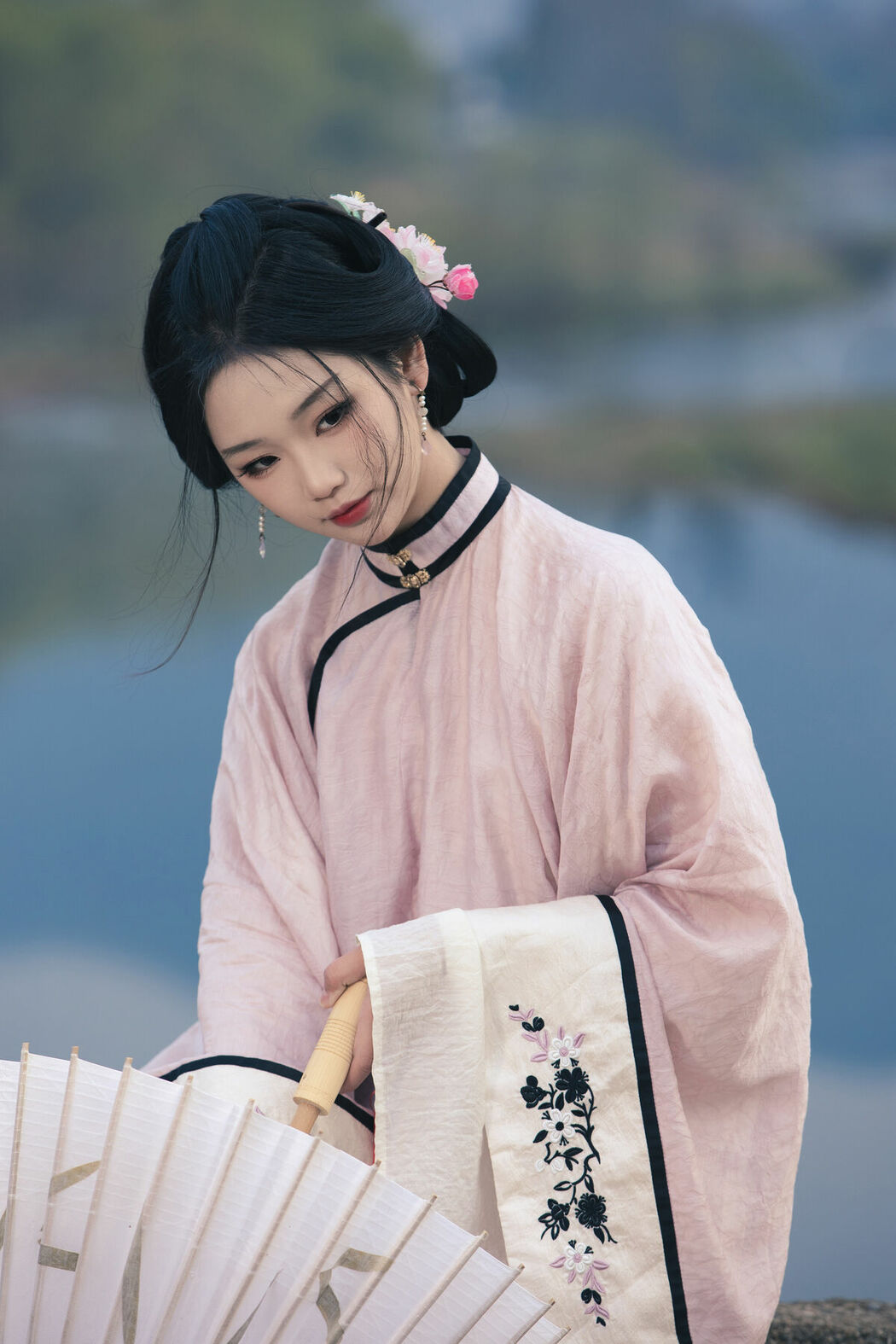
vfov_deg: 12.2
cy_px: 672
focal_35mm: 168
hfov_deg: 8.2
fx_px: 6272
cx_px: 448
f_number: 5
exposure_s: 1/200
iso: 250
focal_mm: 168
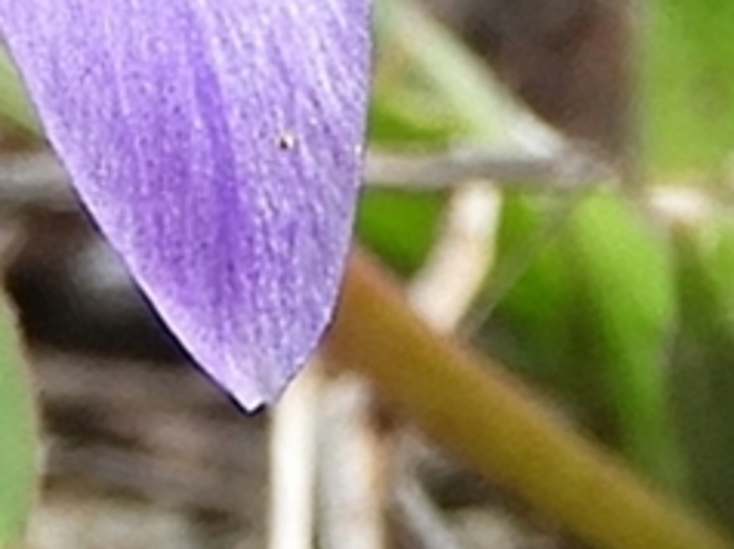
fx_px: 3559
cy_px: -430
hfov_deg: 11.5
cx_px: -197
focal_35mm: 168
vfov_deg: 8.5
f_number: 3.8
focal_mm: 6.3
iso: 100
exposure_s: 1/160
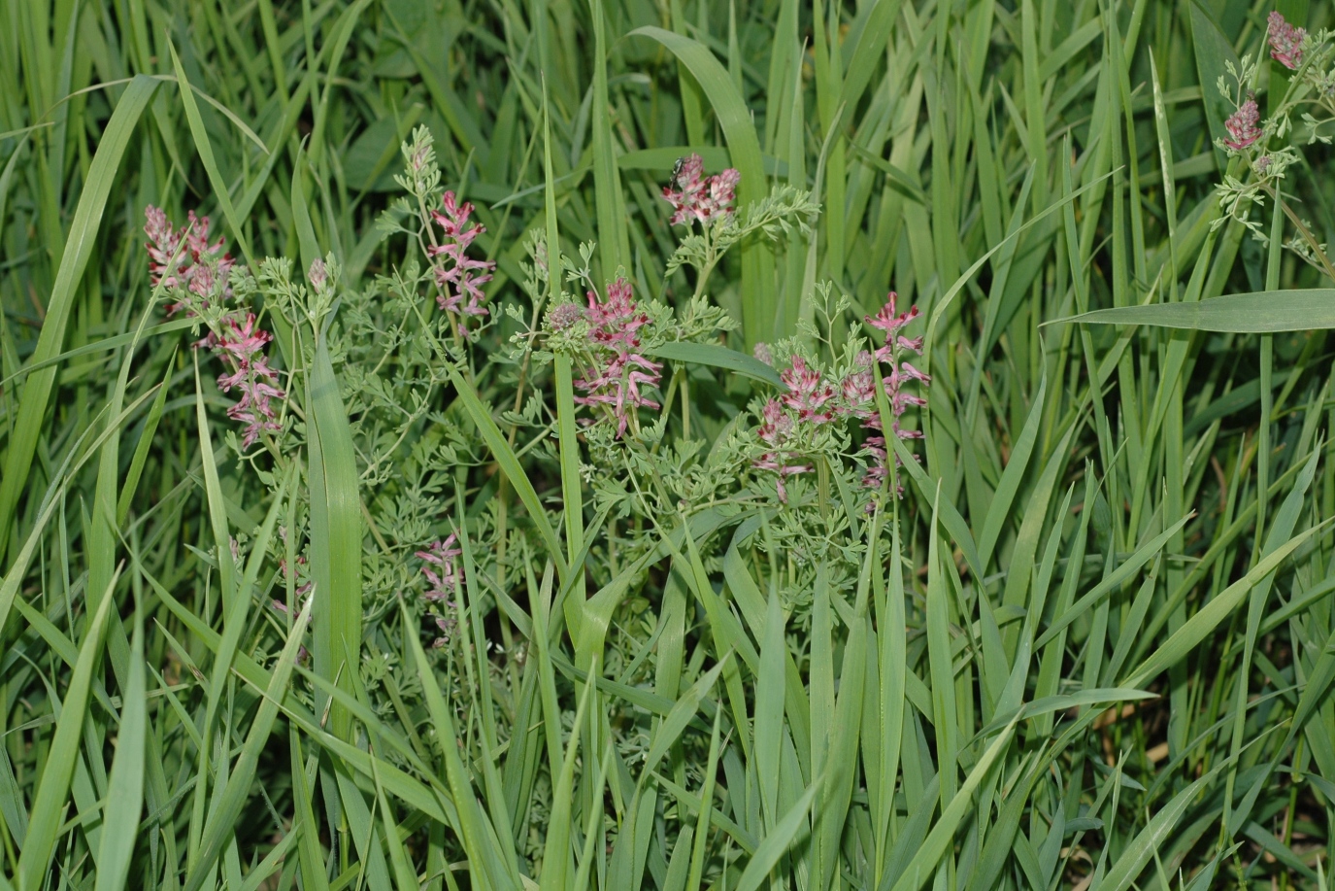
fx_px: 3338
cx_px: 668
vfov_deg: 15.2
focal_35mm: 90
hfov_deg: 22.6
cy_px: 446
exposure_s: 1/160
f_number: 9
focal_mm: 60
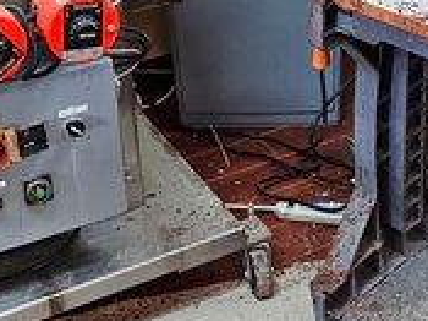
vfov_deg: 17.5
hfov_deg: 23.2
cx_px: 353
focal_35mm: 83
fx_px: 1026
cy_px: 26
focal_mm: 5.4
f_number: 1.8
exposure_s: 1/120
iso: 200
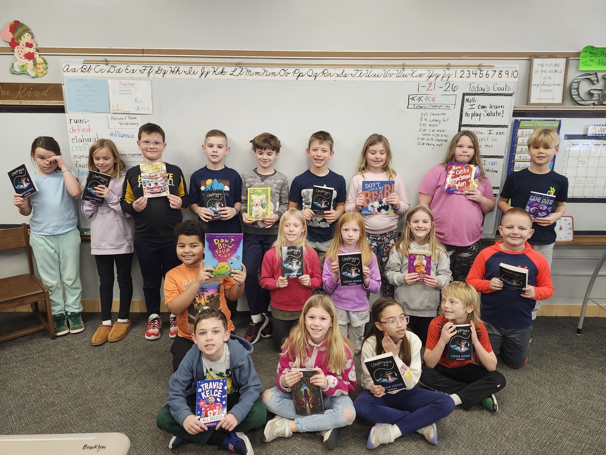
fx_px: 403
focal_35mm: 23
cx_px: 303
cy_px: 228
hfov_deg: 73.9
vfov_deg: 58.9
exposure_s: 1/120
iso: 320
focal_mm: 5.54
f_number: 1.8
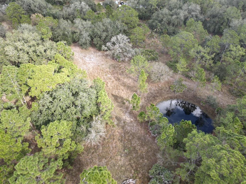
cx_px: 123
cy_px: 92
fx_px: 171
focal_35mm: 24
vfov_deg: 56.8
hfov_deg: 71.6
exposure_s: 1/100
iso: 100
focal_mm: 4.5
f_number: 2.8
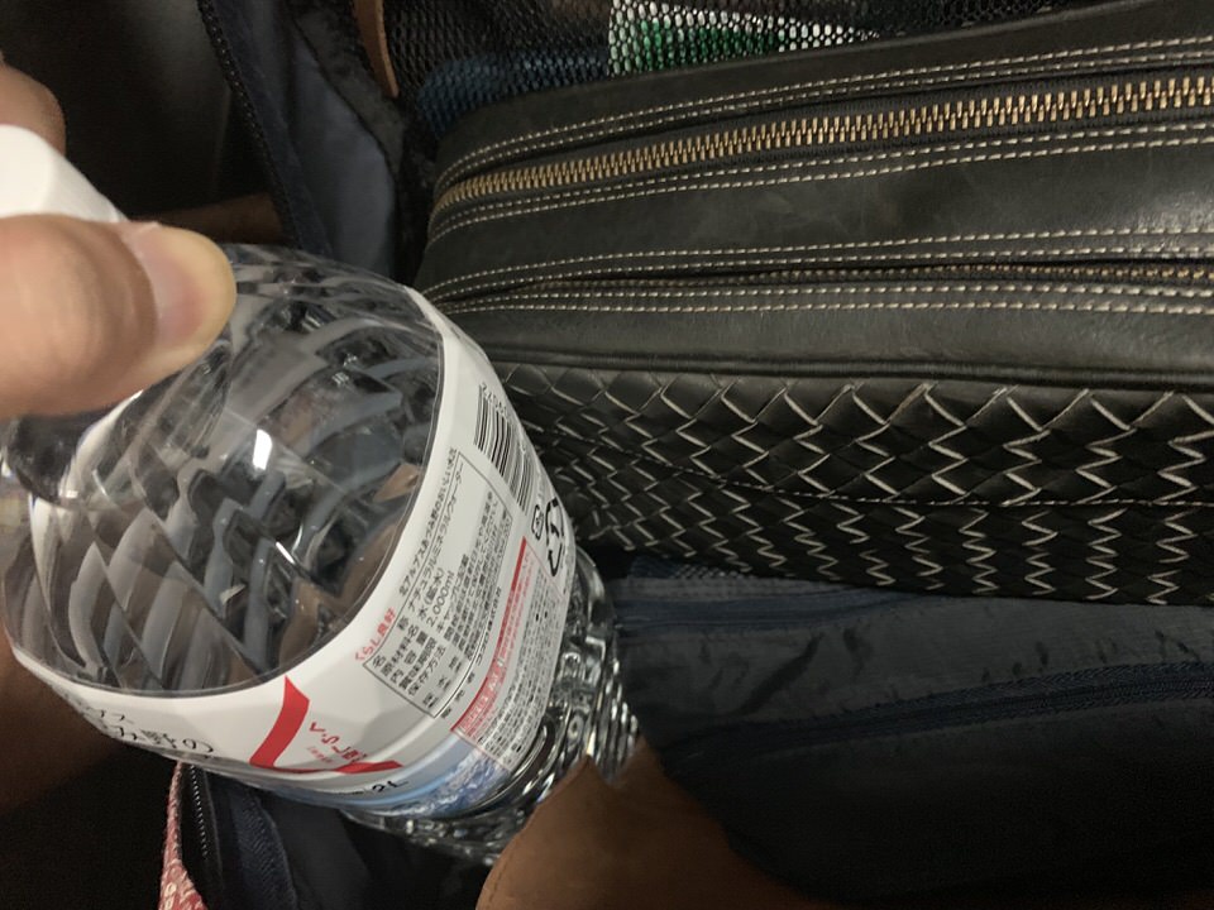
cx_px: 607
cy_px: 455
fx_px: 912
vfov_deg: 53.1
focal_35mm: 26
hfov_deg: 67.3
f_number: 1.8
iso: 800
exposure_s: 1/21
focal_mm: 4.25
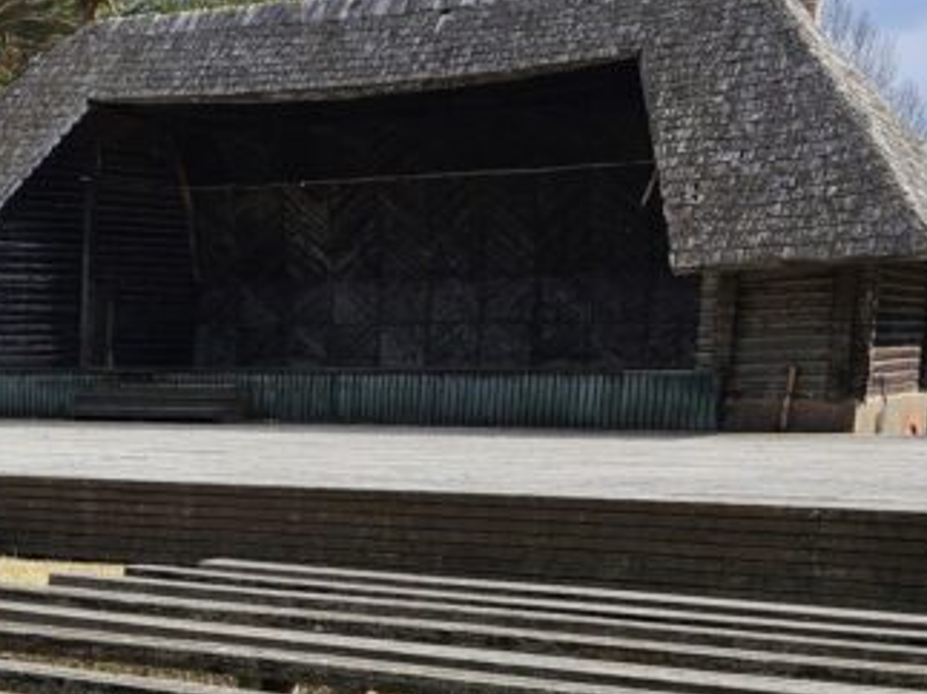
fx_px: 1954
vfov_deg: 19.6
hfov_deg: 23.6
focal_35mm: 73
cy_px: 668
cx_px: -270
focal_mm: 6.3
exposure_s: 1/579
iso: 10
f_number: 1.7
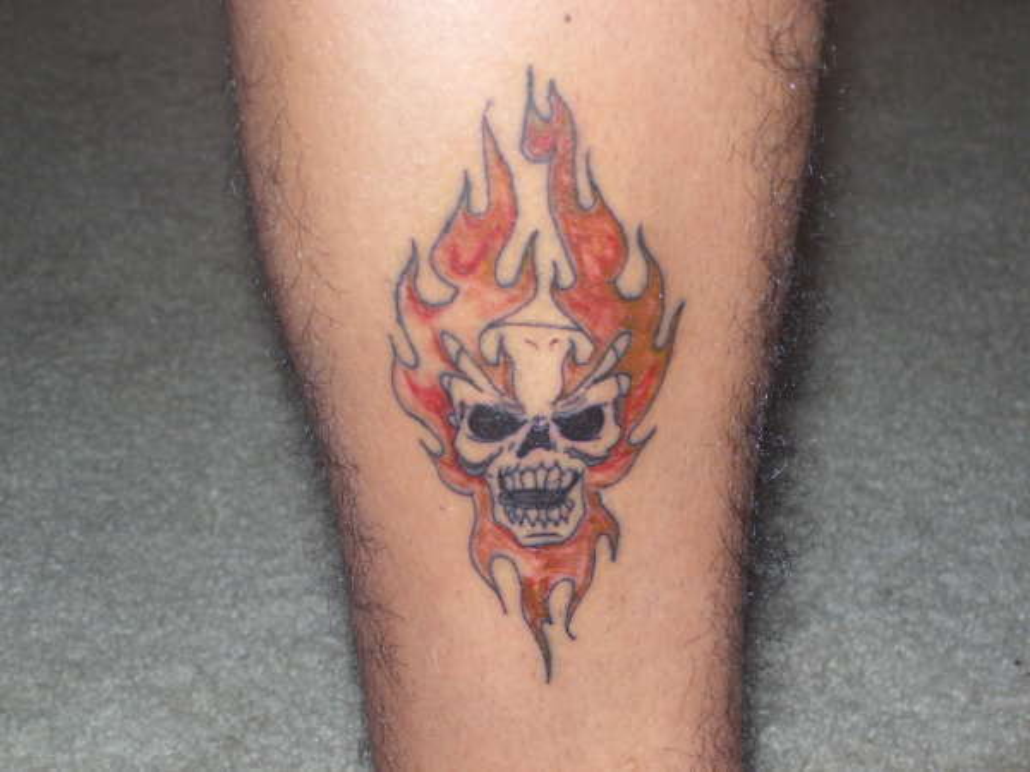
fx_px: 2589
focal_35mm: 87
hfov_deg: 22.5
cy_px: 386
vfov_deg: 17.0
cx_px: 515
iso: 80
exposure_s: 1/90
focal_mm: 14.3
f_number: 4.3
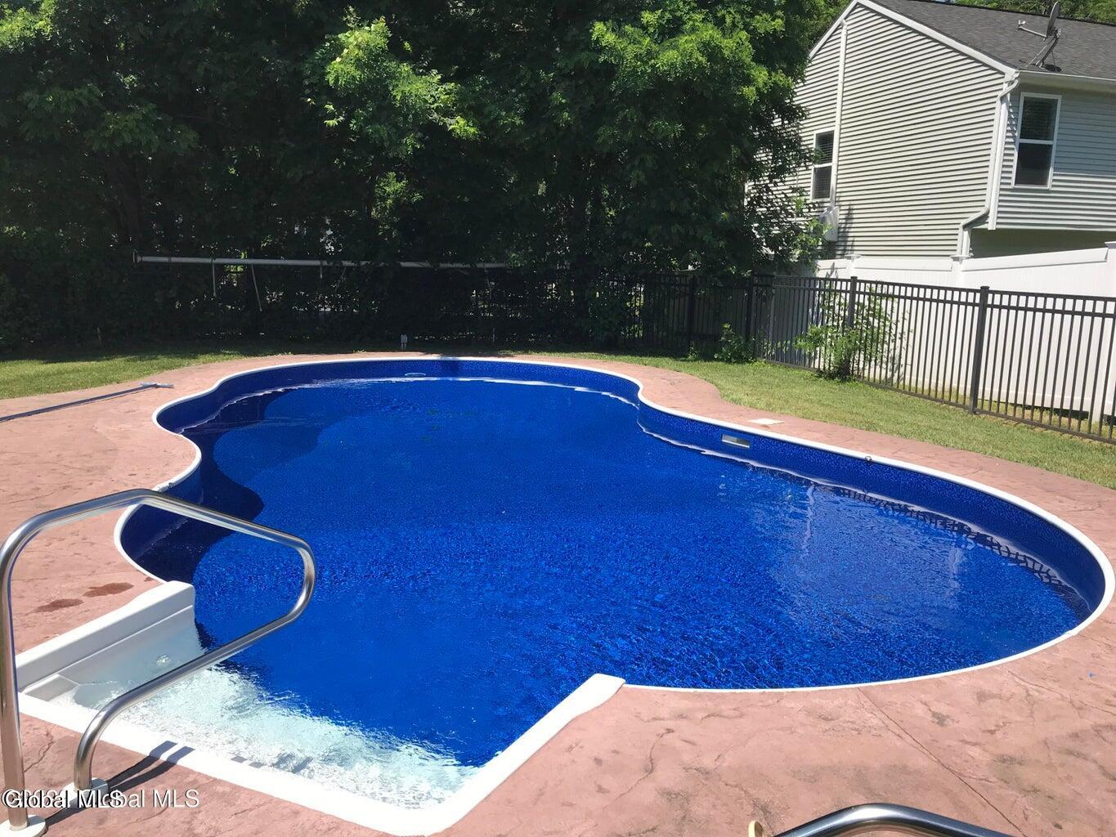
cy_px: 418
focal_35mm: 28
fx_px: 903
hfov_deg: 63.4
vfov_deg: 49.8
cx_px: 558
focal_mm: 3.99
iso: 20
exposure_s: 1/2128
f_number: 1.8
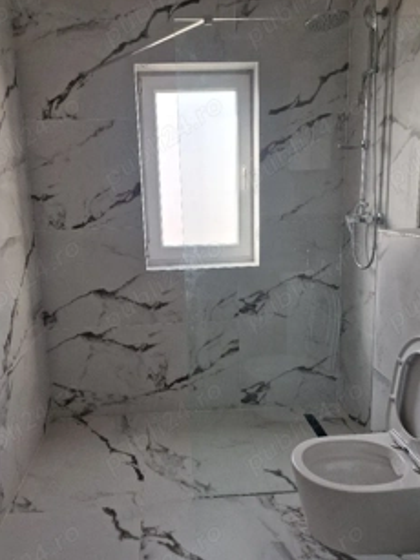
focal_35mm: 30
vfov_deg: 59.9
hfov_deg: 46.7
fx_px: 486
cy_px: 306
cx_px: 199
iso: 50
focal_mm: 6.4
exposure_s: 1/100
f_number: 1.8
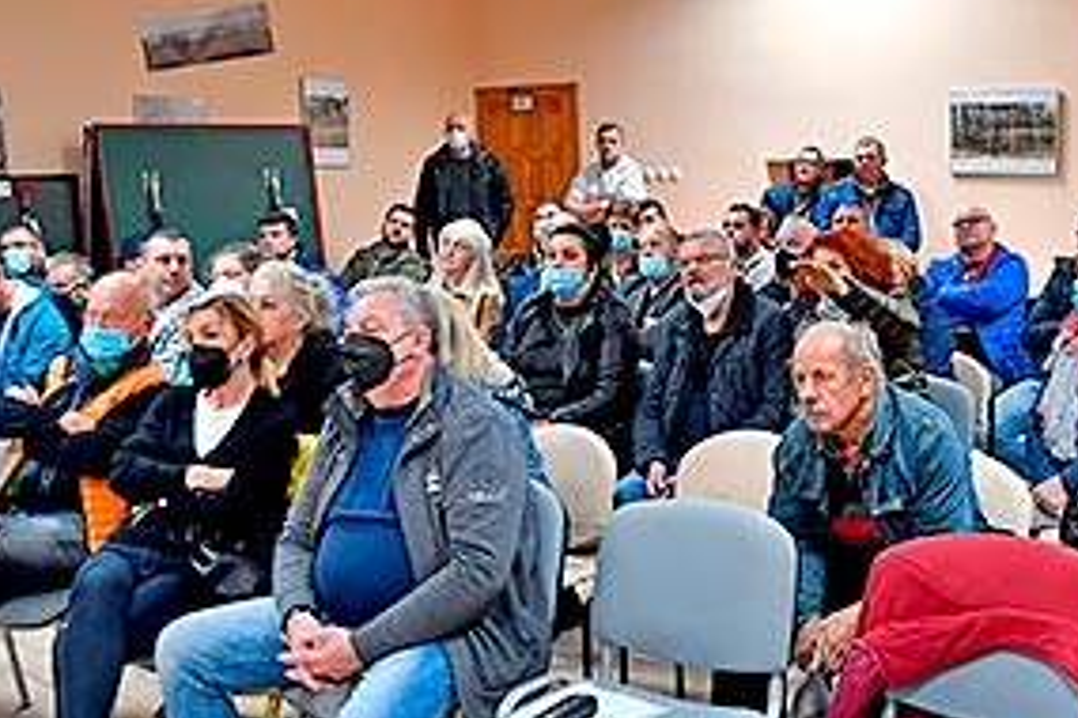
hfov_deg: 40.4
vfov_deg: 28.0
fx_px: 1437
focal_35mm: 48
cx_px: 756
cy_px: 291
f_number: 3.5
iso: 400
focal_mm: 16
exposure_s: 1/50
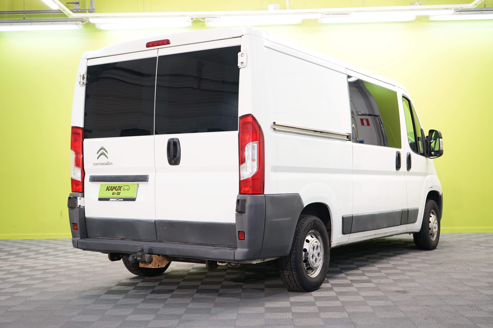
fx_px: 603
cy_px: 164
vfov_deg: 30.5
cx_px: 246
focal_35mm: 44
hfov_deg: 44.5
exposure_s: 1/30
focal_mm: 44
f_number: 4.5
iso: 640
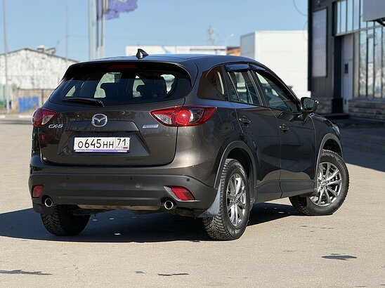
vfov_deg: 12.3
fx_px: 1333
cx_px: 192
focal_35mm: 120
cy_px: 144
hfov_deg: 16.4
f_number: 2.8
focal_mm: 15.66
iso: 50
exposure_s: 1/1342
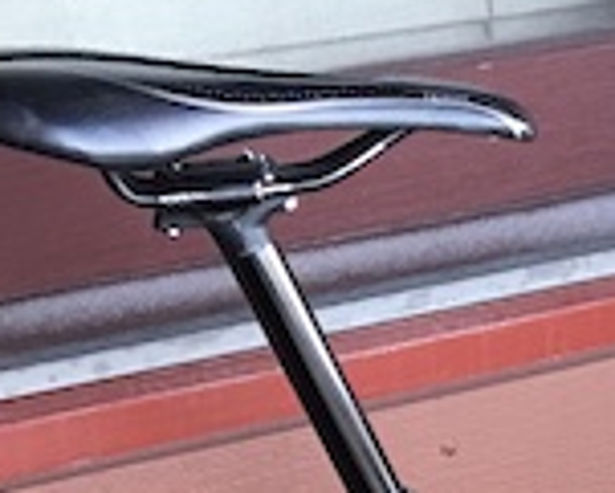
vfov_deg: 9.5
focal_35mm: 150
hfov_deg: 12.3
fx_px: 2732
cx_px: 892
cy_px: 1035
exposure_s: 1/15
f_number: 2.2
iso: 40
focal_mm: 4.15
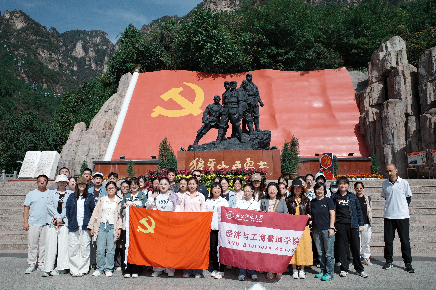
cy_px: 145
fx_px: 339
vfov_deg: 46.4
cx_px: 218
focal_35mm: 28
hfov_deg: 65.5
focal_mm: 18.3
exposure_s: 1/2000
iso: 500
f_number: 6.3
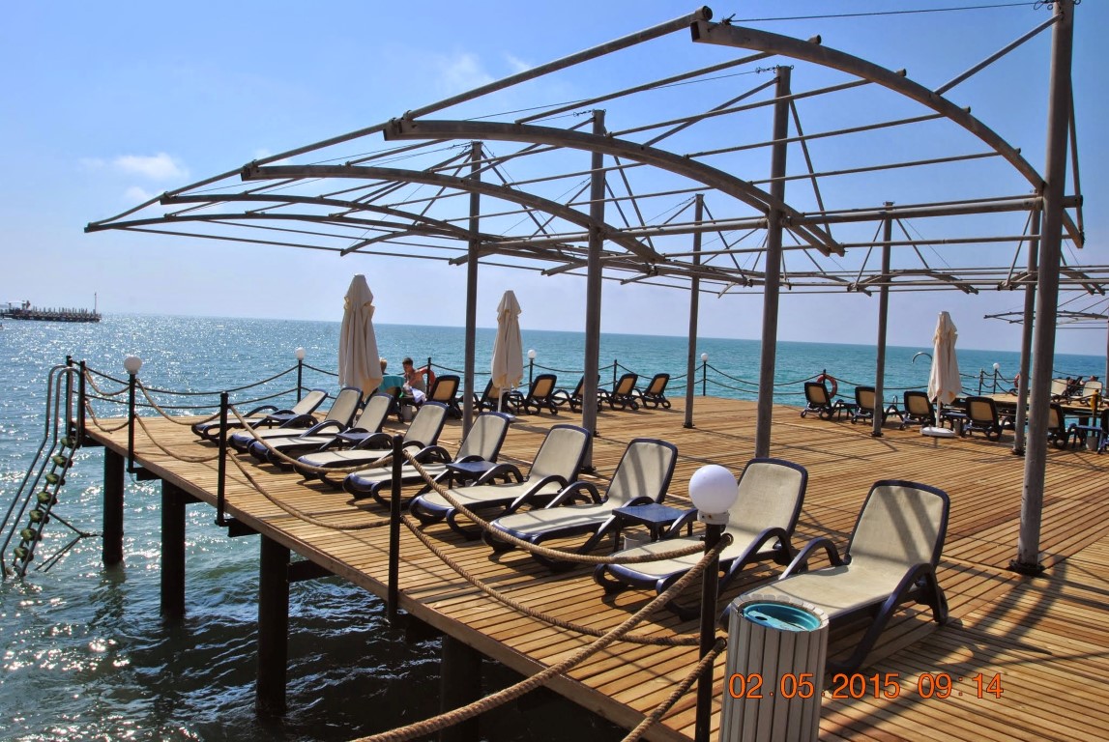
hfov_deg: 70.4
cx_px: 554
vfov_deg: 50.5
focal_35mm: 26
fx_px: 787
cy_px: 371
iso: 100
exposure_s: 1/400
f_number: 10
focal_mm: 17
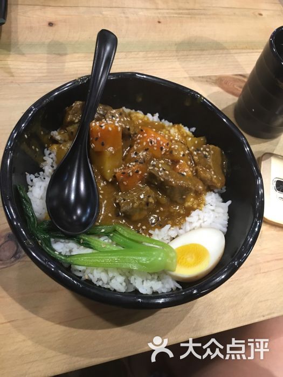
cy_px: 188
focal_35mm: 29
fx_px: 316
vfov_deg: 61.7
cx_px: 142
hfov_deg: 48.2
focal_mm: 4.15
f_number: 2.2
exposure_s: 1/10
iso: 100
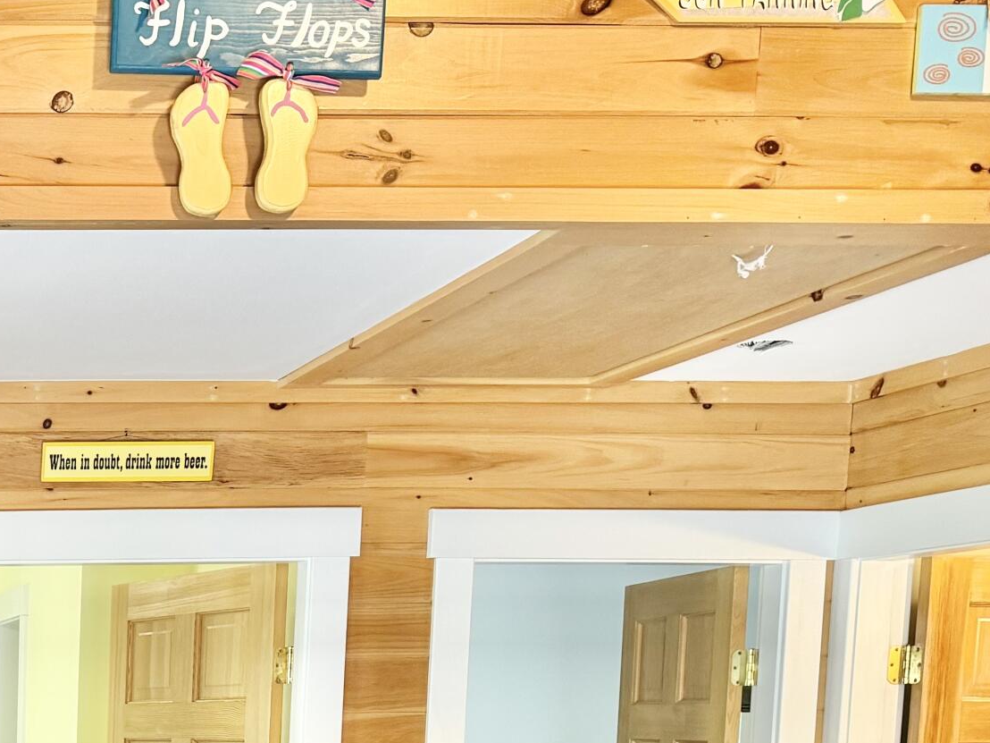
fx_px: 1859
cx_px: -242
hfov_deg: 26.1
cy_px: 947
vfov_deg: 20.7
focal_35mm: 65
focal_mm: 6.76
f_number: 1.78
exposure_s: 1/60
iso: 250
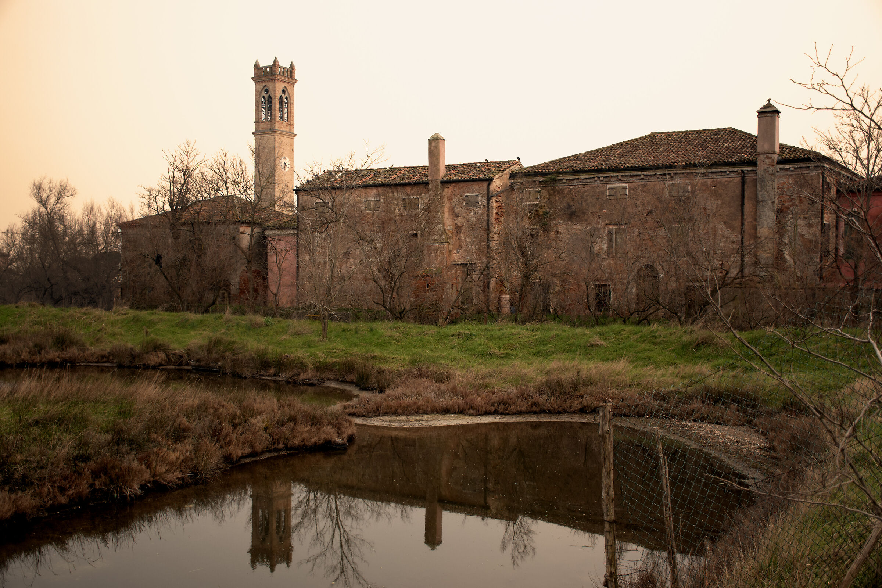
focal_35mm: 39
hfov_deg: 49.6
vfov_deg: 34.2
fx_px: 955
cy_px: 294
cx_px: 441
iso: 100
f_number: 3.8
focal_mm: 26
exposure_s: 1/180
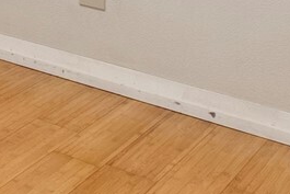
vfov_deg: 12.2
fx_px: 779
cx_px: -230
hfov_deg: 17.3
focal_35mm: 97
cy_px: -216
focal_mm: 15.1
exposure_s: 1/5
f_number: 6.3
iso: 400
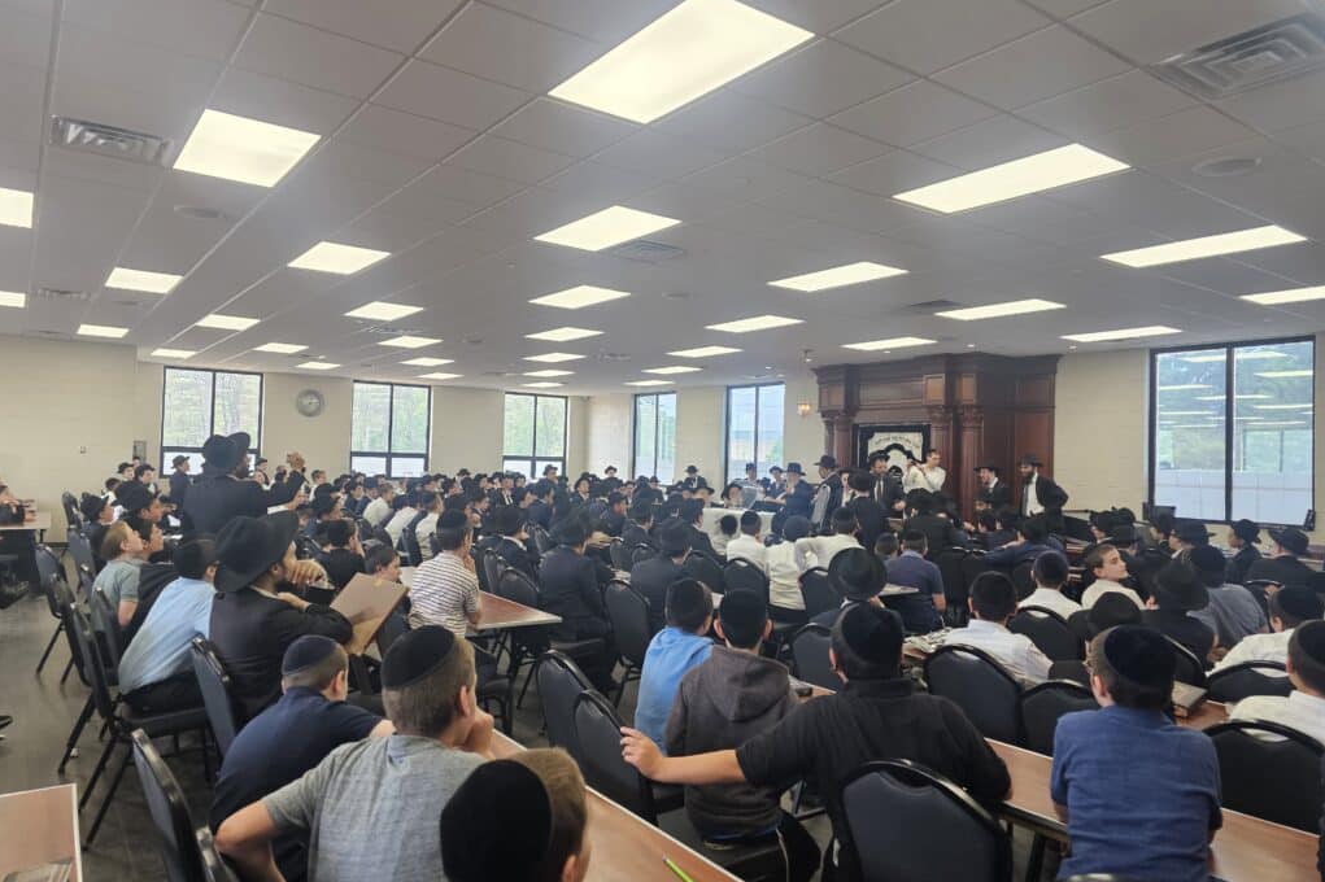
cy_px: 446
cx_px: 662
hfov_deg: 73.8
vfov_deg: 53.1
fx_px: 883
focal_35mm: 24
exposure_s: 1/180
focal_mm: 6.3
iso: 200
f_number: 1.7
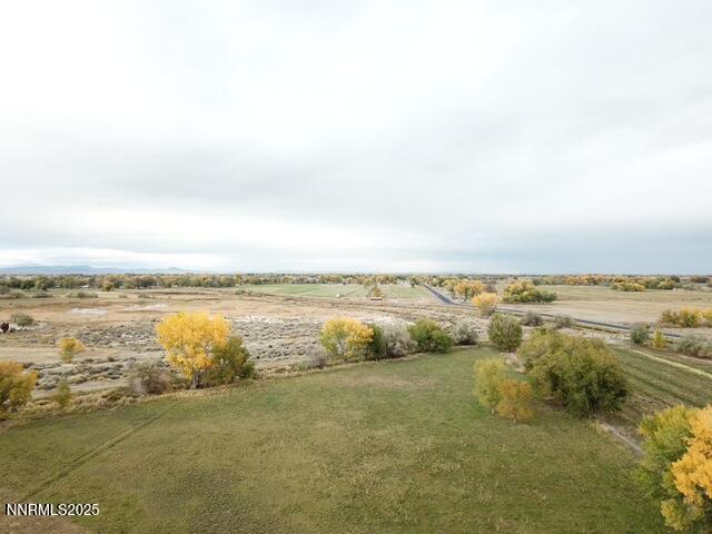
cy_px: 267
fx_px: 535
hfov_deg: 67.3
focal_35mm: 26
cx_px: 356
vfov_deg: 53.1
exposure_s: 1/100
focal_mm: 4.73
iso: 156
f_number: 2.2
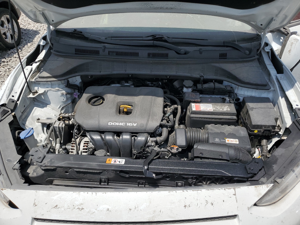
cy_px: 112
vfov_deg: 53.1
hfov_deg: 67.3
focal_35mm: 26
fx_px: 225
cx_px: 150
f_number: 1.5
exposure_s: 1/5000
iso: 50
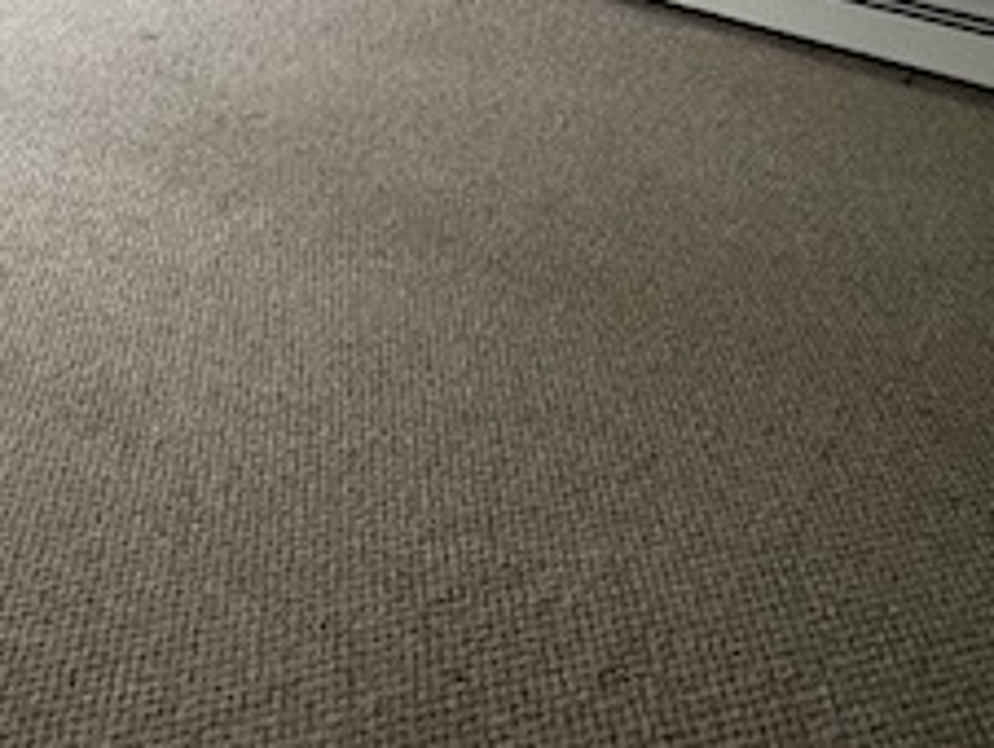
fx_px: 1322
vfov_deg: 25.7
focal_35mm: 46
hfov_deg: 38.7
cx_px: 128
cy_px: -295
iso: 640
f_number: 1.8
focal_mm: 1.57
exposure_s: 1/60
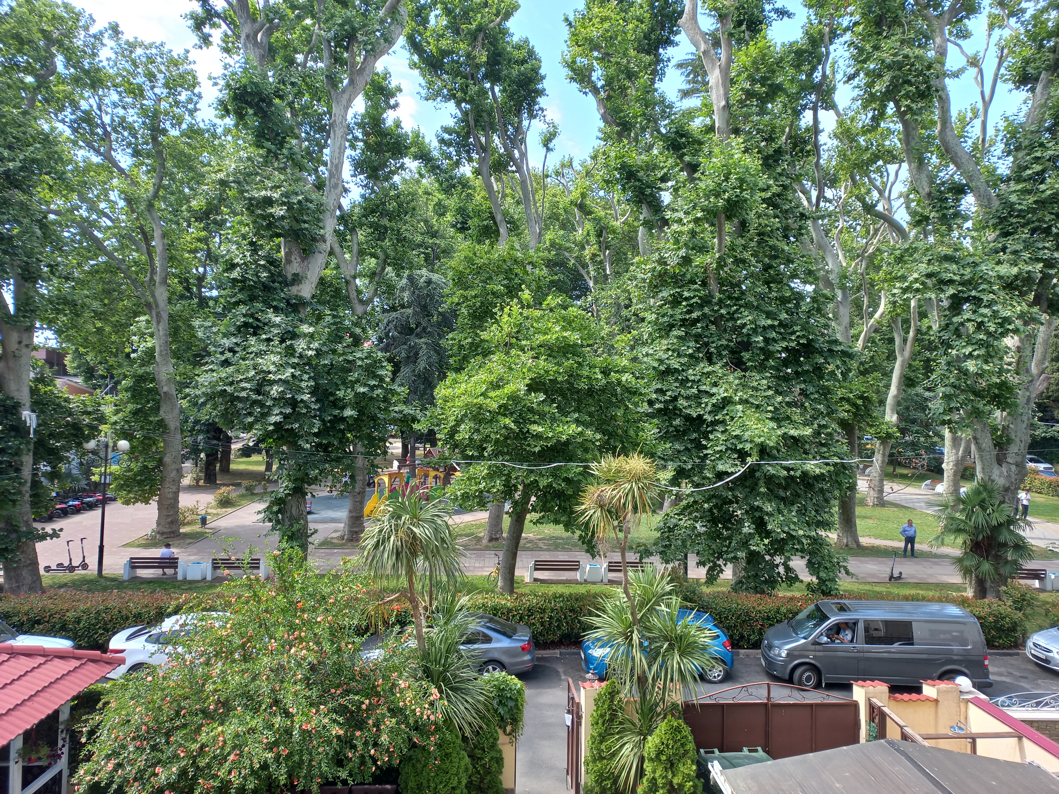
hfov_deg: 69.4
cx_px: 530
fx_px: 765
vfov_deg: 54.9
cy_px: 397
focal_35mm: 25
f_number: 1.8
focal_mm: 4.6
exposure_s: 1/131
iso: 25
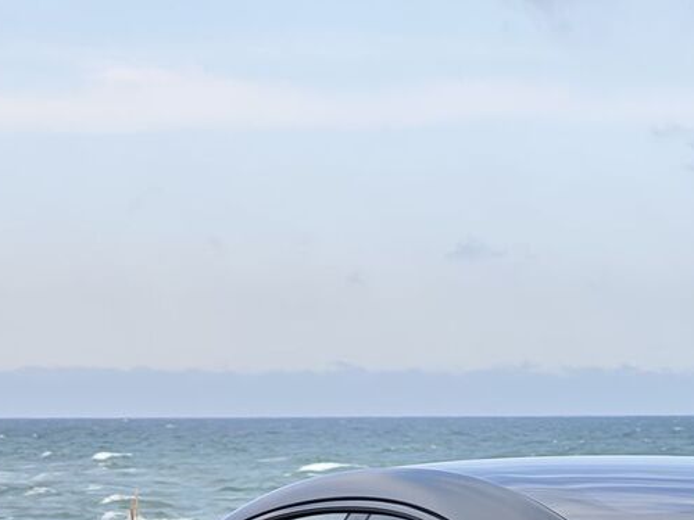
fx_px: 5393
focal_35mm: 269
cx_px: 647
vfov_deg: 5.5
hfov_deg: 7.3
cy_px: 820
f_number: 1.8
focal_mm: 11.5
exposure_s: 1/1159
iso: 50
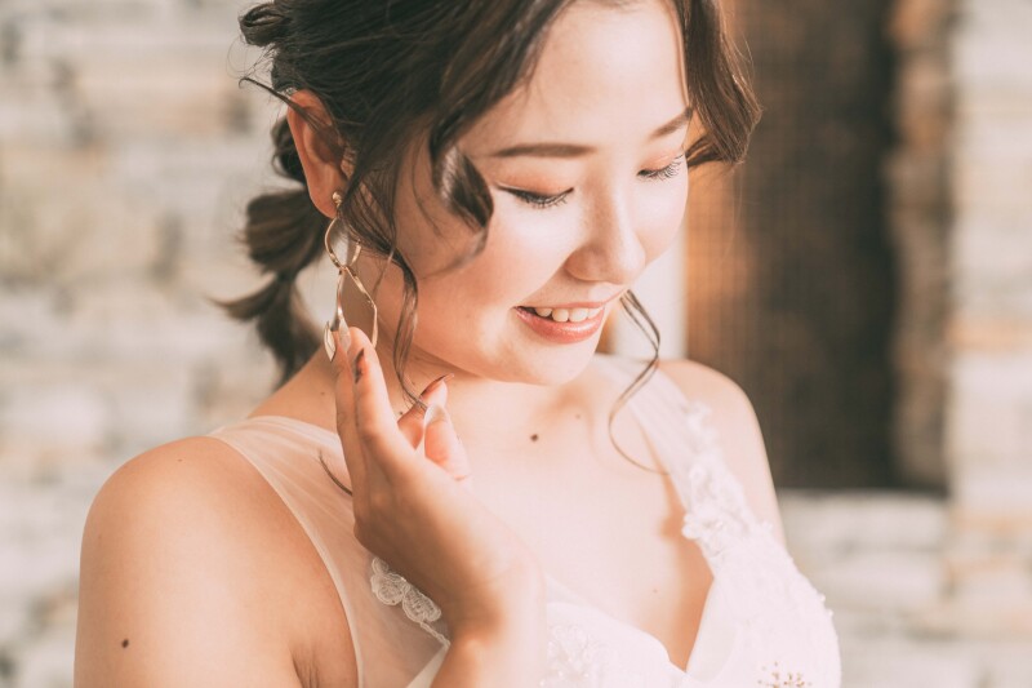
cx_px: 516
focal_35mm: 70
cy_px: 344
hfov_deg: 28.8
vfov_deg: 19.4
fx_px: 2006
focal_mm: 70
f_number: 2.8
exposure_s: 1/100
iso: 500
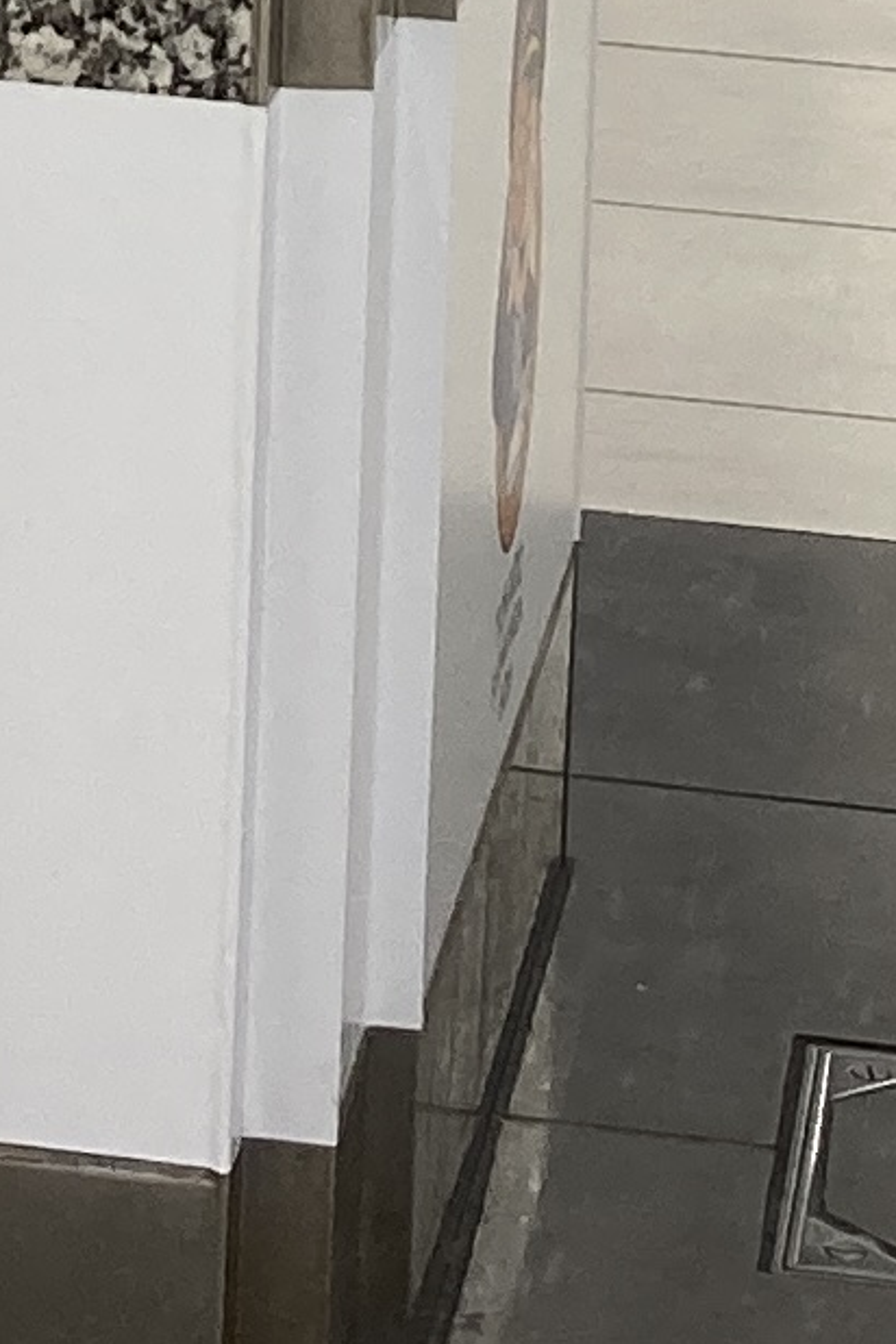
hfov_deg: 7.2
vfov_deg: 9.9
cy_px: -1507
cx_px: -233
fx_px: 7093
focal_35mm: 190
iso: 50
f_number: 1.8
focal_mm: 3.99
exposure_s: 1/120
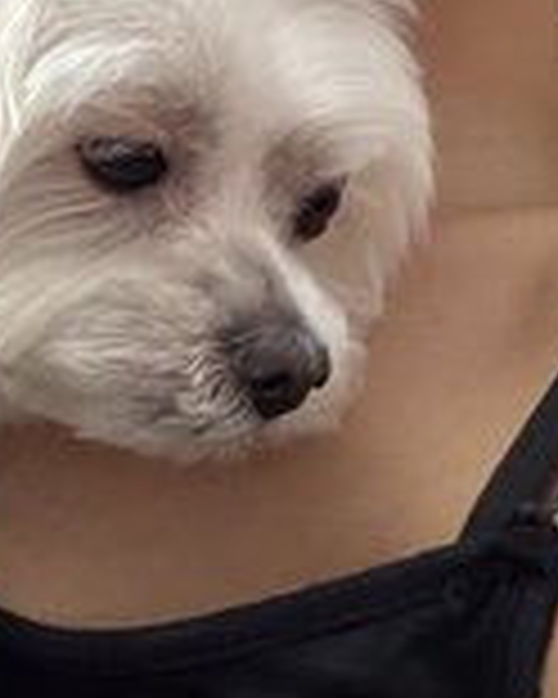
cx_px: 45
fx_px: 2085
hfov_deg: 15.1
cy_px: 38
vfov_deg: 18.6
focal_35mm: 101
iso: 400
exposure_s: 1/30
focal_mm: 2.69
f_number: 1.9
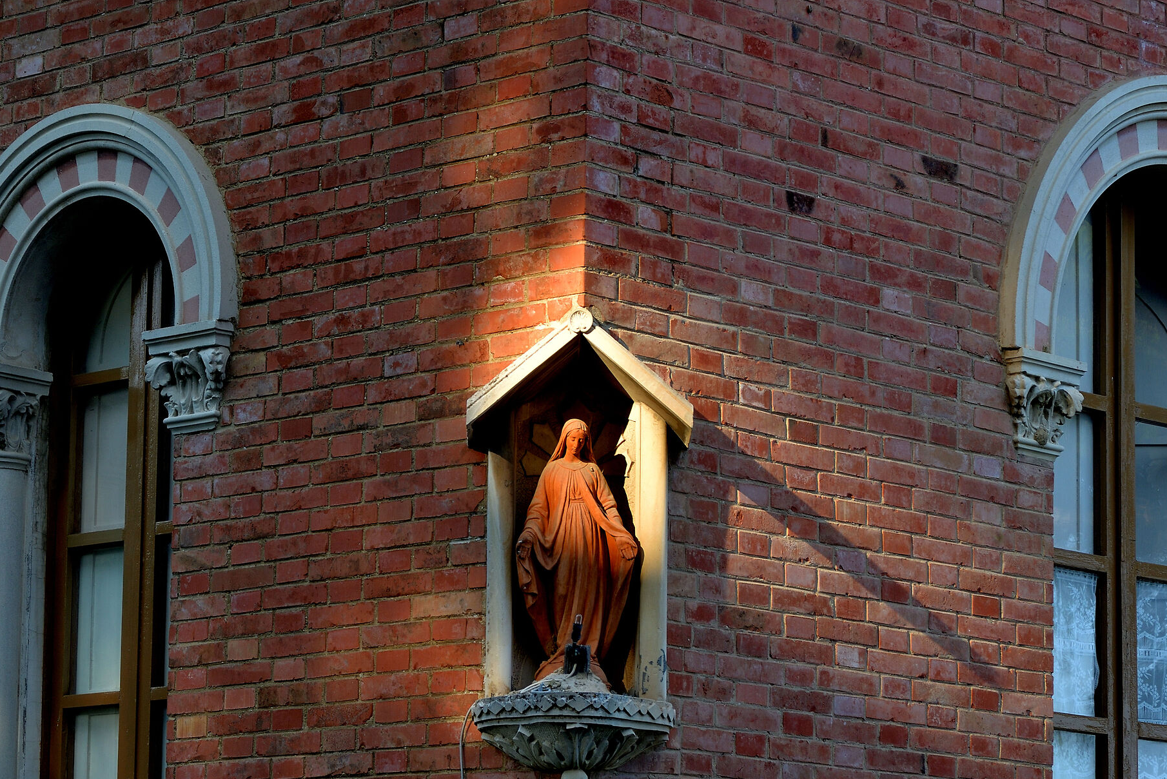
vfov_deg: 11.2
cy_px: 453
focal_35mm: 122
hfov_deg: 16.8
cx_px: 511
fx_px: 3956
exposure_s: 1/100
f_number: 9
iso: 250
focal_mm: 92
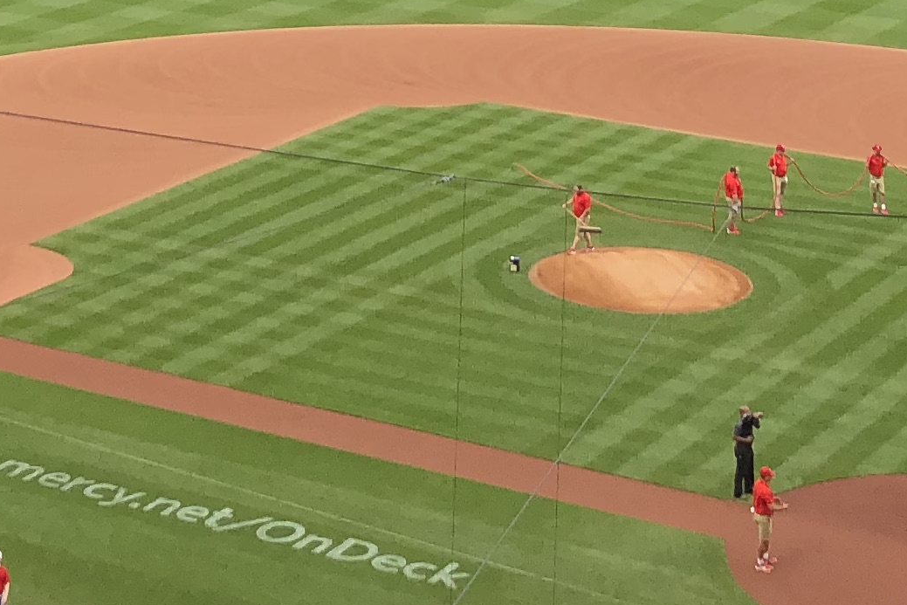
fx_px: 2847
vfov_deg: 10.9
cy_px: -668
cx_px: 326
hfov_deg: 18.1
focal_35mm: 113
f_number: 1.8
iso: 20
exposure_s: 1/571
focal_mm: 3.99
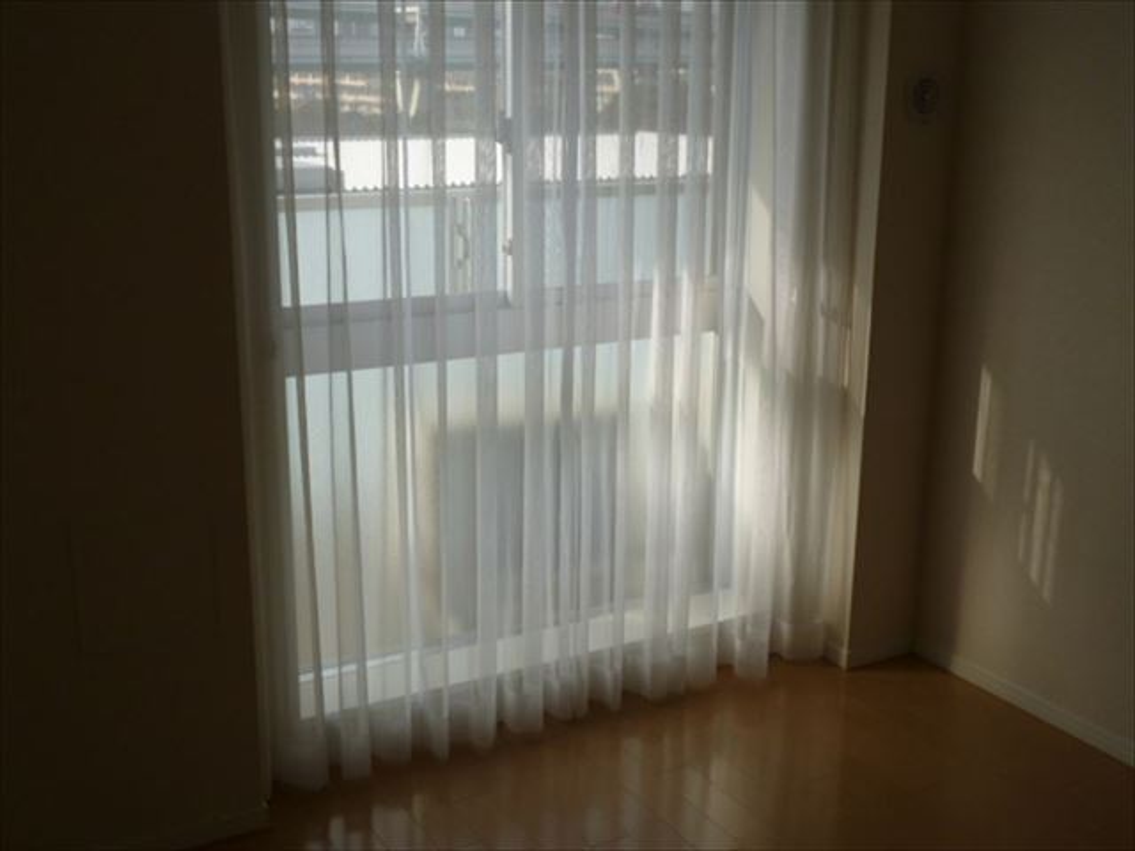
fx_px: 1344
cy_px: 426
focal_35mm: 41
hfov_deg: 45.8
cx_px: 568
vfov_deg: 35.1
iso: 100
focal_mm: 7.3
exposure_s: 1/320
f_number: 3.7
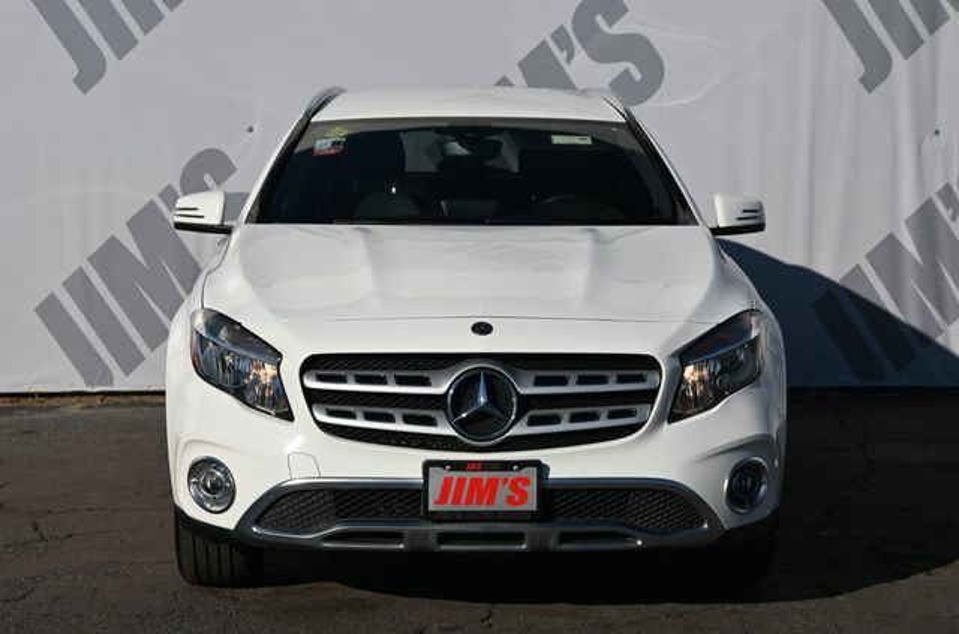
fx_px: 1913
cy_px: 317
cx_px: 480
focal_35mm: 72
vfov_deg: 18.8
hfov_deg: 28.1
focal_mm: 48
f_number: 7.1
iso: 100
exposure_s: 1/400
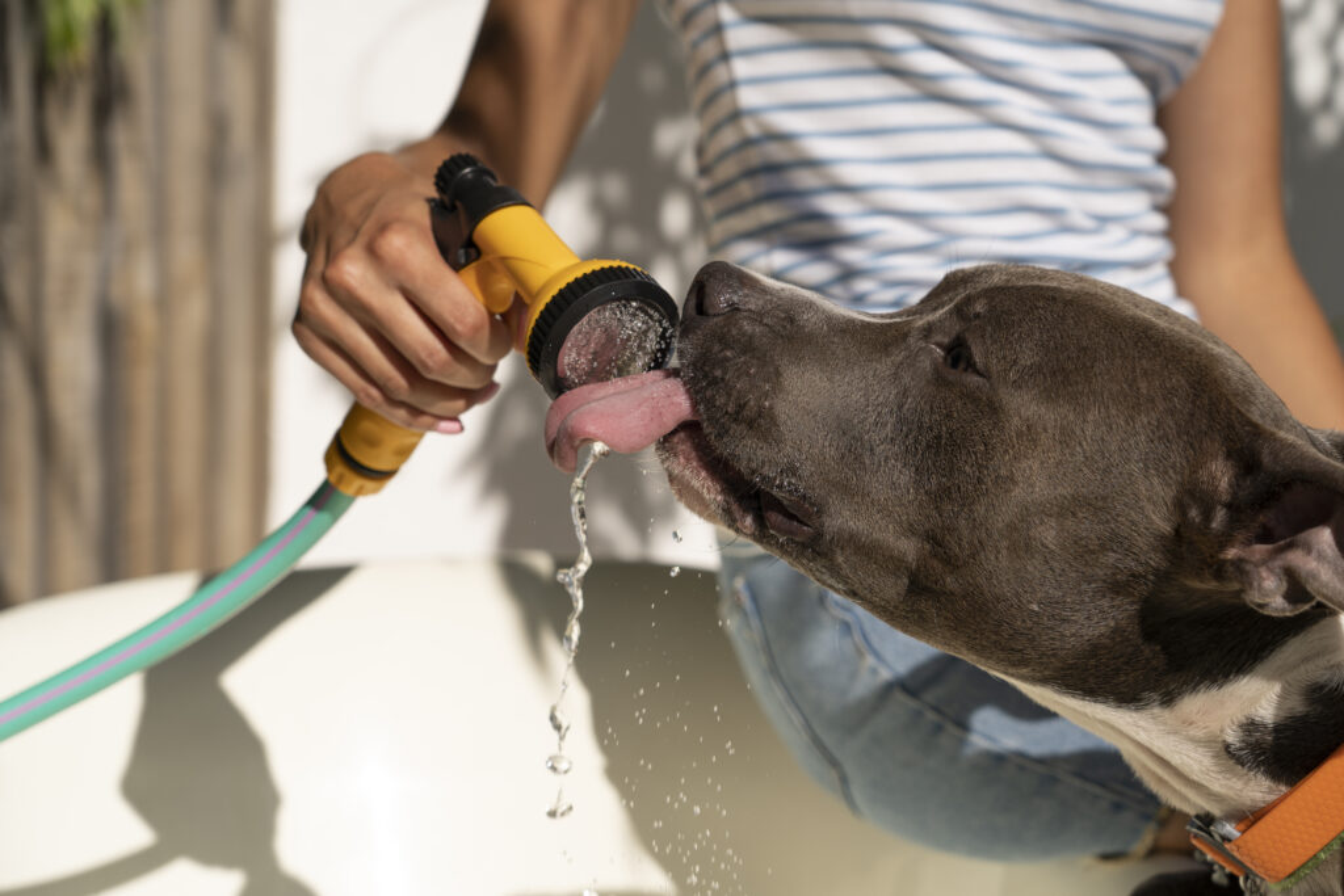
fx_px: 2726
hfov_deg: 27.7
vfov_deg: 18.7
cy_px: 448
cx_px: 672
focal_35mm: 73
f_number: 5.6
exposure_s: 1/1000
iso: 100
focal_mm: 73
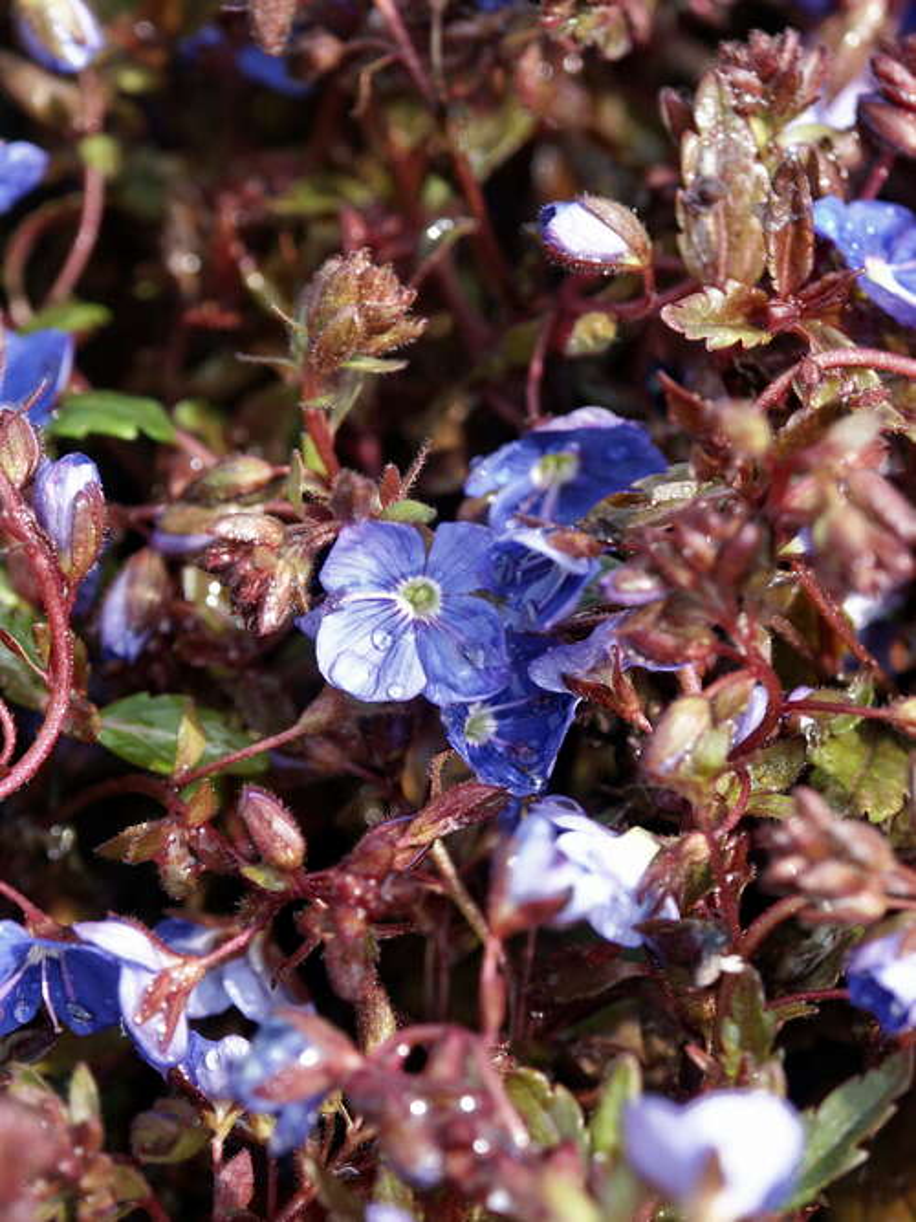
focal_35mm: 199
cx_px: 458
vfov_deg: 9.9
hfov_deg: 7.5
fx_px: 7023
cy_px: 611
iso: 100
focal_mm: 50.48
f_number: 4
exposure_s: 1/250
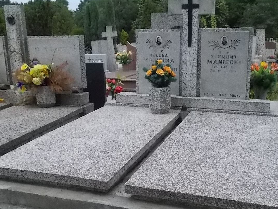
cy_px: 113
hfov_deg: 47.7
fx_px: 313
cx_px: 158
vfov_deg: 36.8
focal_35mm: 39
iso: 400
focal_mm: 4.6
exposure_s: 1/640
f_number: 8
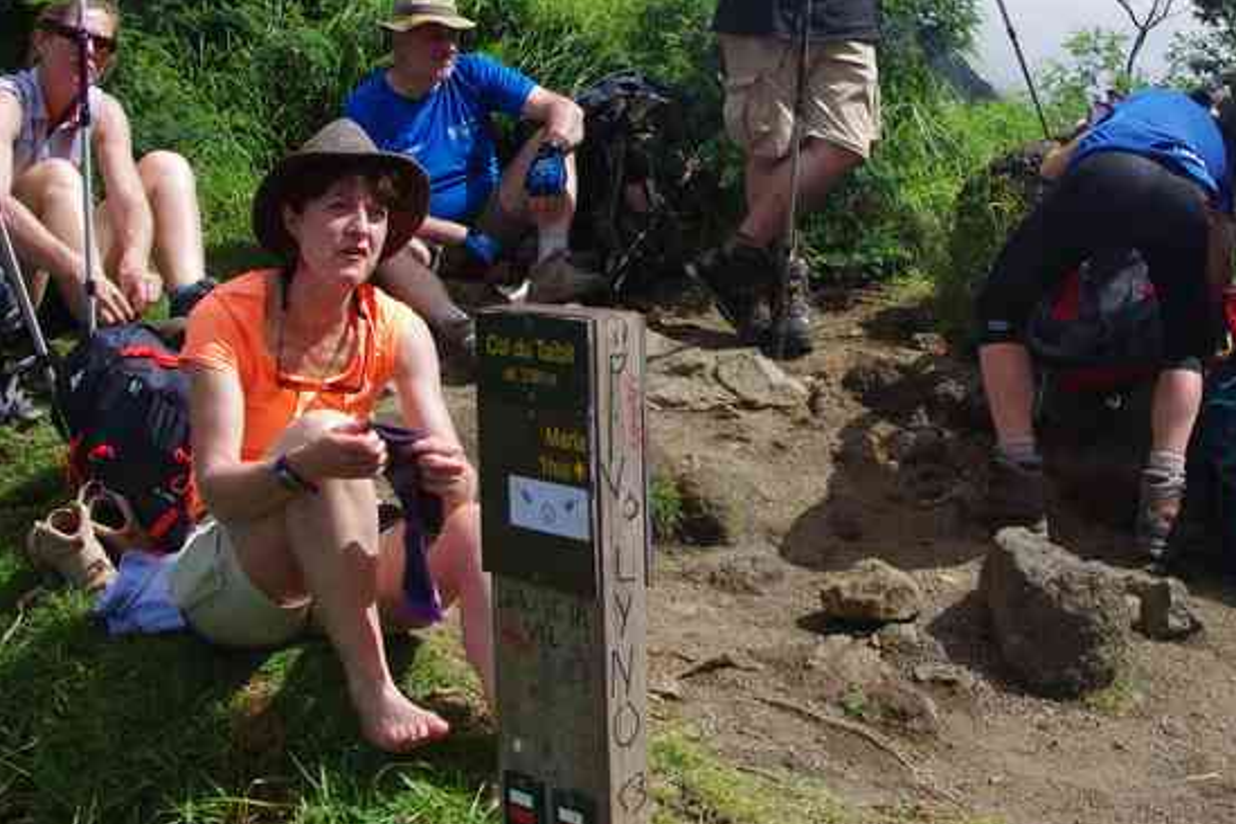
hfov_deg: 33.2
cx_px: 798
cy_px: 133
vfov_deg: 22.2
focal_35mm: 60
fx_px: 2060
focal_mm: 21.9
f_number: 11
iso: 200
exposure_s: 1/80
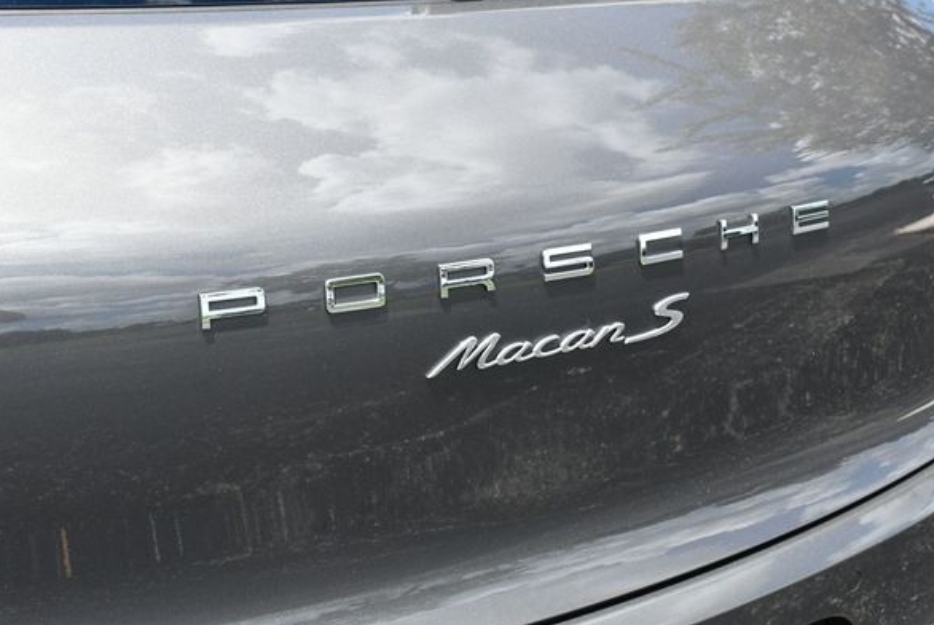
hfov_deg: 33.9
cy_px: 311
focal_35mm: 59
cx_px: 502
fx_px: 1532
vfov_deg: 23.0
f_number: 8
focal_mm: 27
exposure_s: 1/250
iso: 200
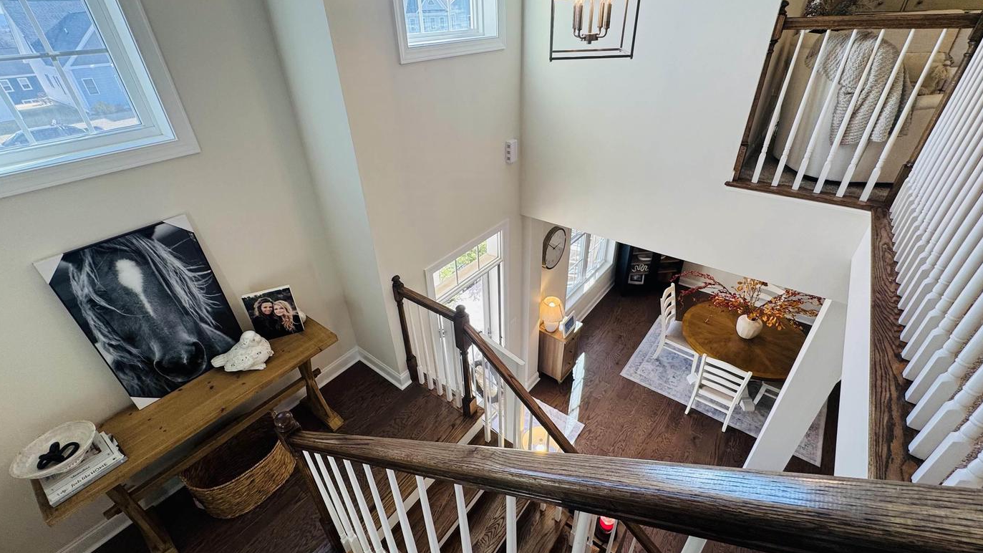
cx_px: 485
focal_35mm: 16
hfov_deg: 99.4
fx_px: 417
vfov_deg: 67.1
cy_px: 270
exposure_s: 1/120
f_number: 2.2
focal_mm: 2.22
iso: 64
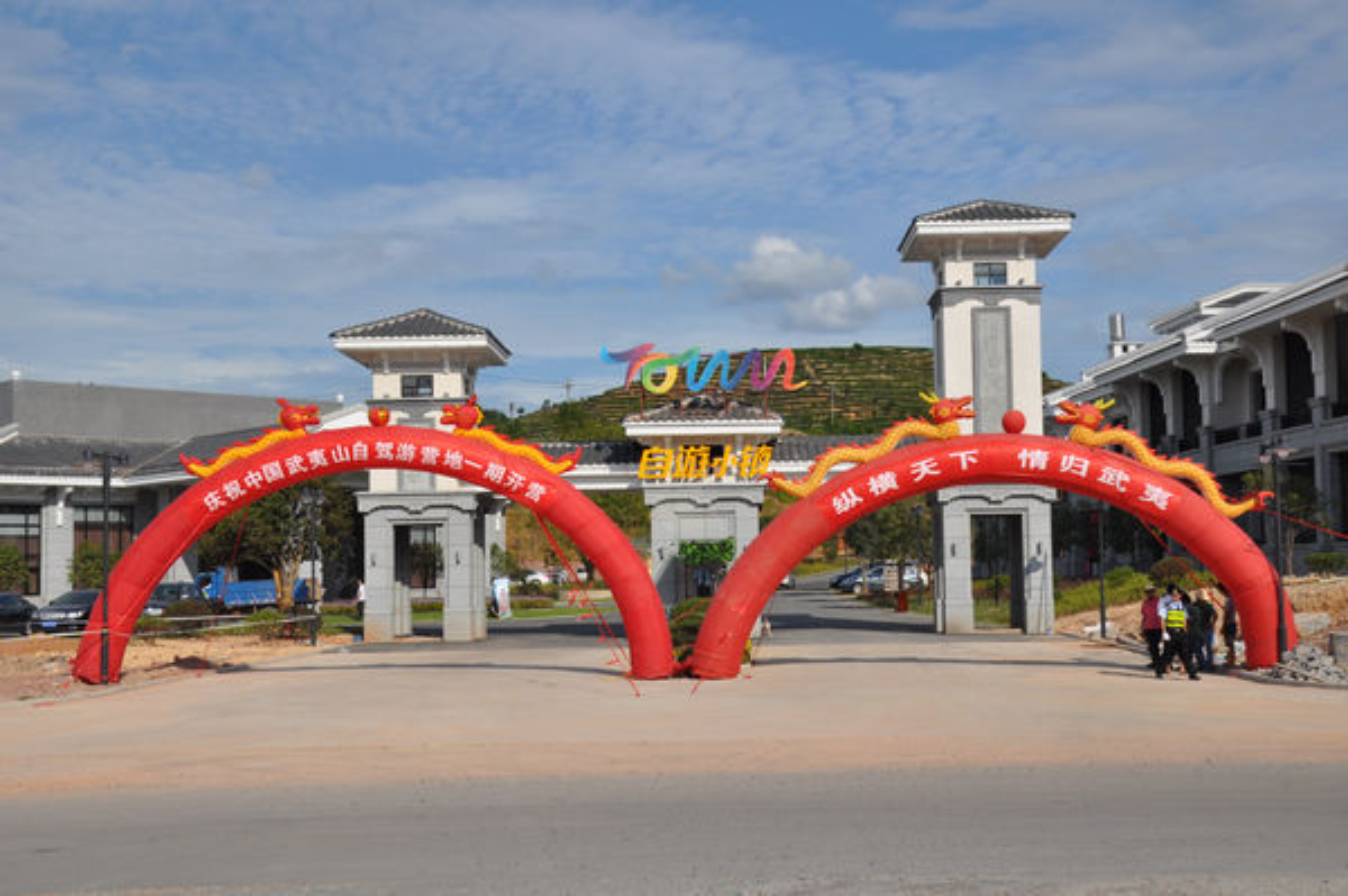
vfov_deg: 28.0
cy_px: 448
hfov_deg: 41.1
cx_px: 674
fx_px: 1796
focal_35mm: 48
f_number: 11
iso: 200
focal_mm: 32
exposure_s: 1/500
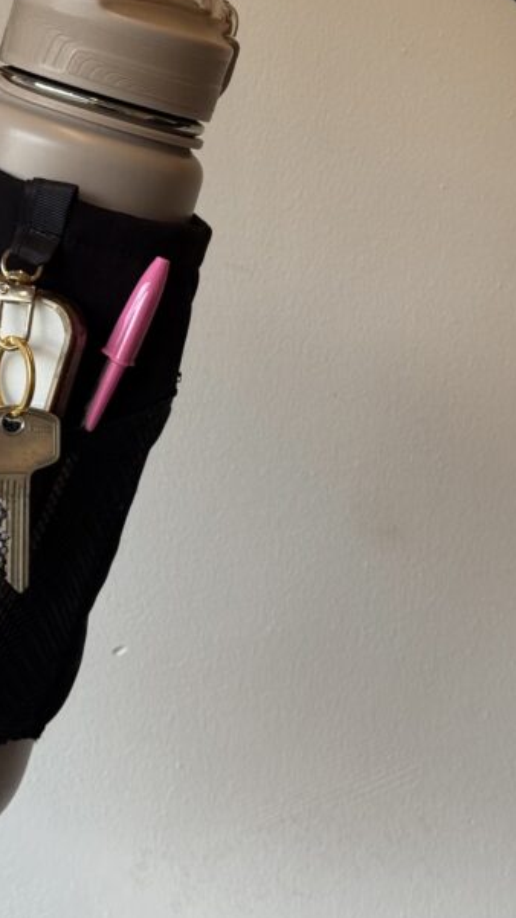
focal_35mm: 89
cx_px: -15
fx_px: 2168
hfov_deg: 13.4
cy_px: 146
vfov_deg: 23.5
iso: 100
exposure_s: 1/168
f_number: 1.78
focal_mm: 6.76
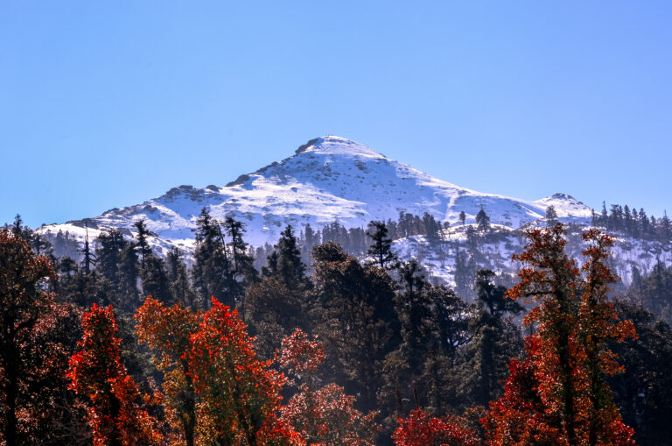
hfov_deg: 15.9
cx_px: 336
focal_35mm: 129
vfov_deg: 10.6
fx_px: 2403
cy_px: 223
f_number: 11
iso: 100
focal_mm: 86
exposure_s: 1/125
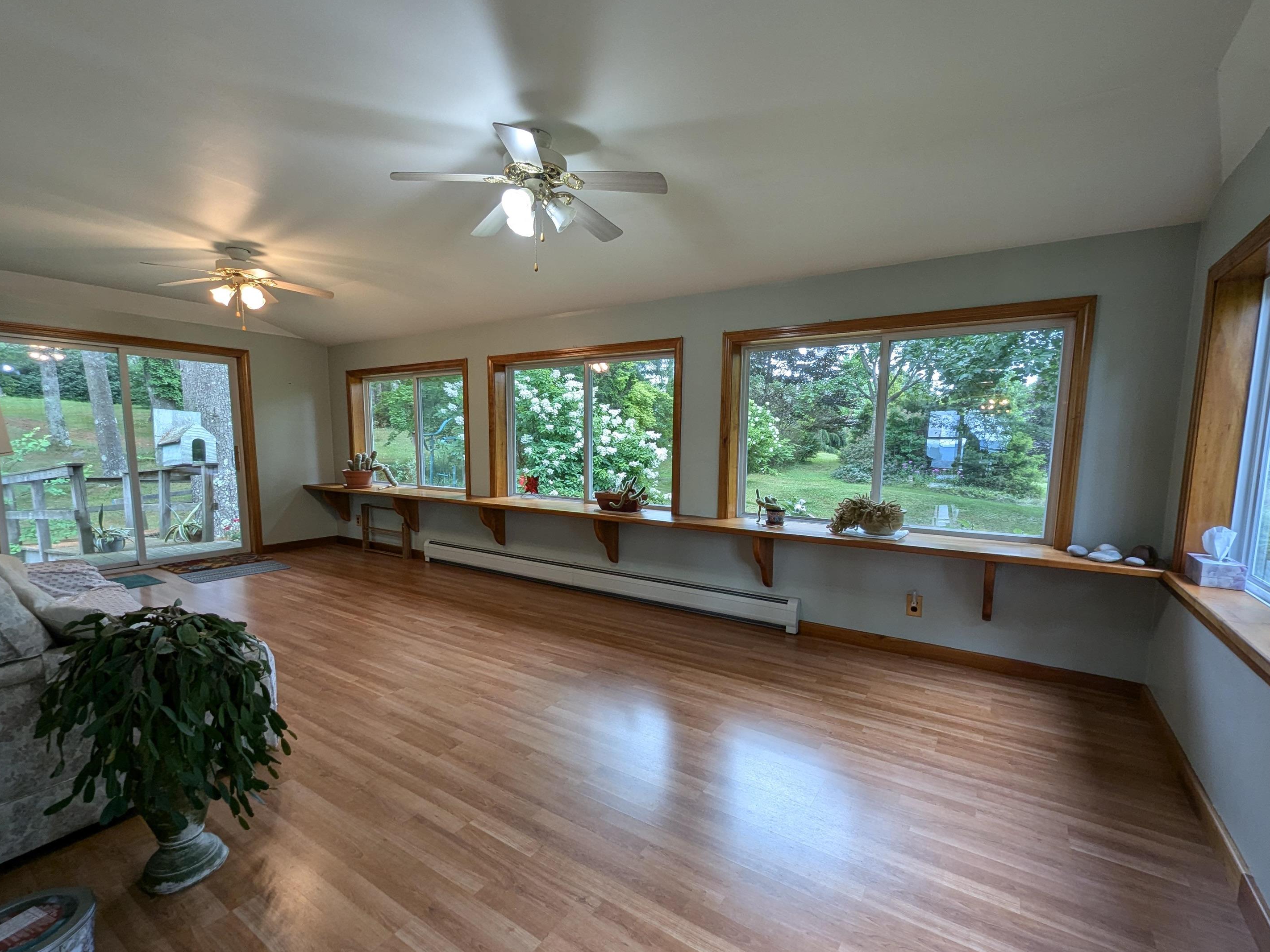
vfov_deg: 85.6
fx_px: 514
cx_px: 631
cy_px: 497
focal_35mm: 14
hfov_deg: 102.1
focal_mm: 1.95
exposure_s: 1/60
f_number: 2.2
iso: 70
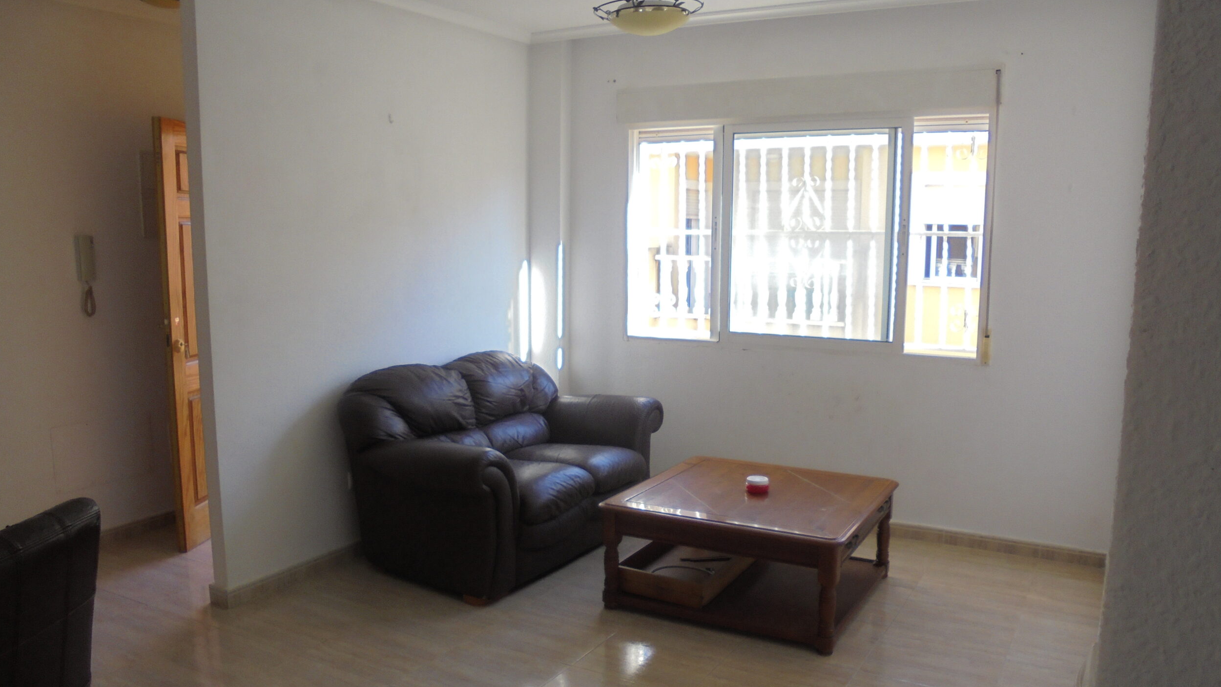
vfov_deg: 40.1
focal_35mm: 29
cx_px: 618
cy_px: 383
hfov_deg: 66.1
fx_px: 939
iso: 100
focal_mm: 4.6
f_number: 3.5
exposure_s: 1/60
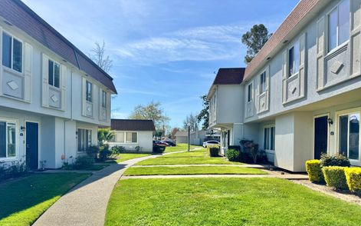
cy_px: 143
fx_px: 266
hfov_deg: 68.4
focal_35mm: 27
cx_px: 173
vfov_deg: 45.5
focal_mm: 6.76
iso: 80
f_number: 1.78
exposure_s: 1/6410
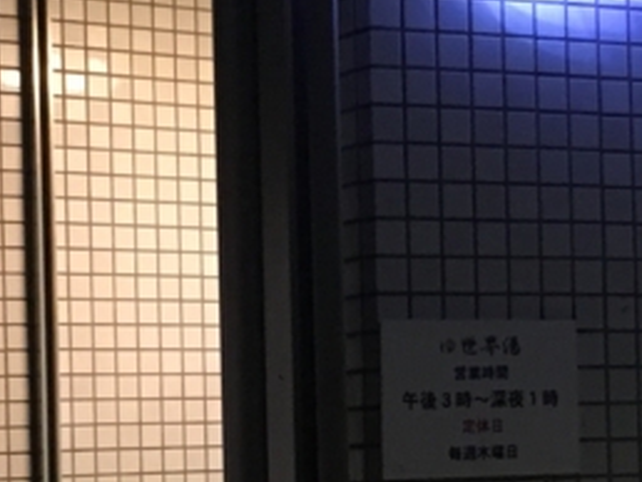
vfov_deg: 12.8
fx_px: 2135
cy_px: 422
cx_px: 401
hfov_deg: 17.1
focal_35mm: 115
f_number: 2.2
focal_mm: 4.15
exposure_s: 1/30
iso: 200
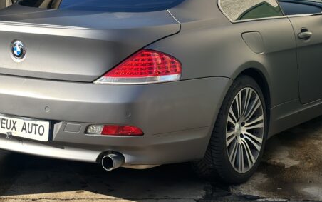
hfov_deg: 23.0
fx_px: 790
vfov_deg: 14.5
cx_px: 165
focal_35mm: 90
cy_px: 61
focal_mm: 6.86
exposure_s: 1/1357
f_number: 1.78
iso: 64
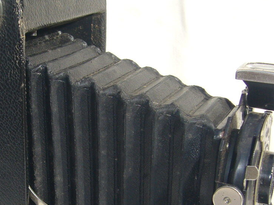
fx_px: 609
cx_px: 94
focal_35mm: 77
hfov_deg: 25.2
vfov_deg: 19.0
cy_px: 158
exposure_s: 1/250
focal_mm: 5.8
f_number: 5.6
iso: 80
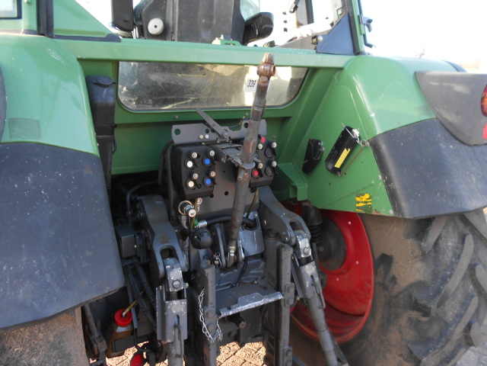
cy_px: 183
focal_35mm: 26
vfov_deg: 53.1
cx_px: 244
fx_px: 366
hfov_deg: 67.3
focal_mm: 4.6
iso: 80
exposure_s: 1/60
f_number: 3.2
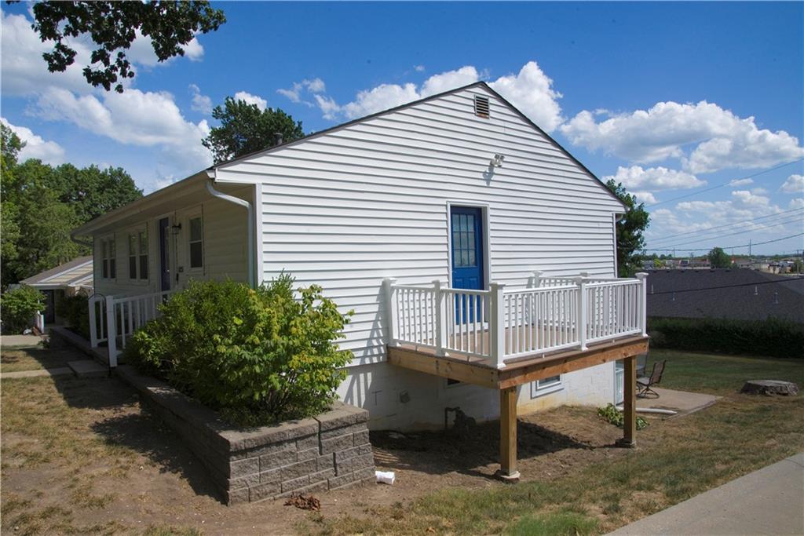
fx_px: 536
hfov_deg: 73.7
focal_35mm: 24
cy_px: 268
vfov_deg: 53.1
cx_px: 402
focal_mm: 24
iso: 800
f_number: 14
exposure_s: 1/800
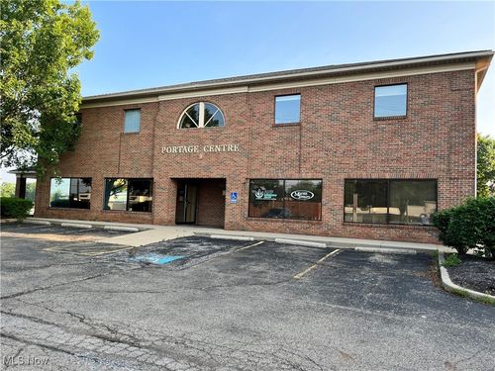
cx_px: 248
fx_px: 372
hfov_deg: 67.3
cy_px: 186
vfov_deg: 53.1
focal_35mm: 26
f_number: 1.6
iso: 50
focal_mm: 5.1
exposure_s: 1/416
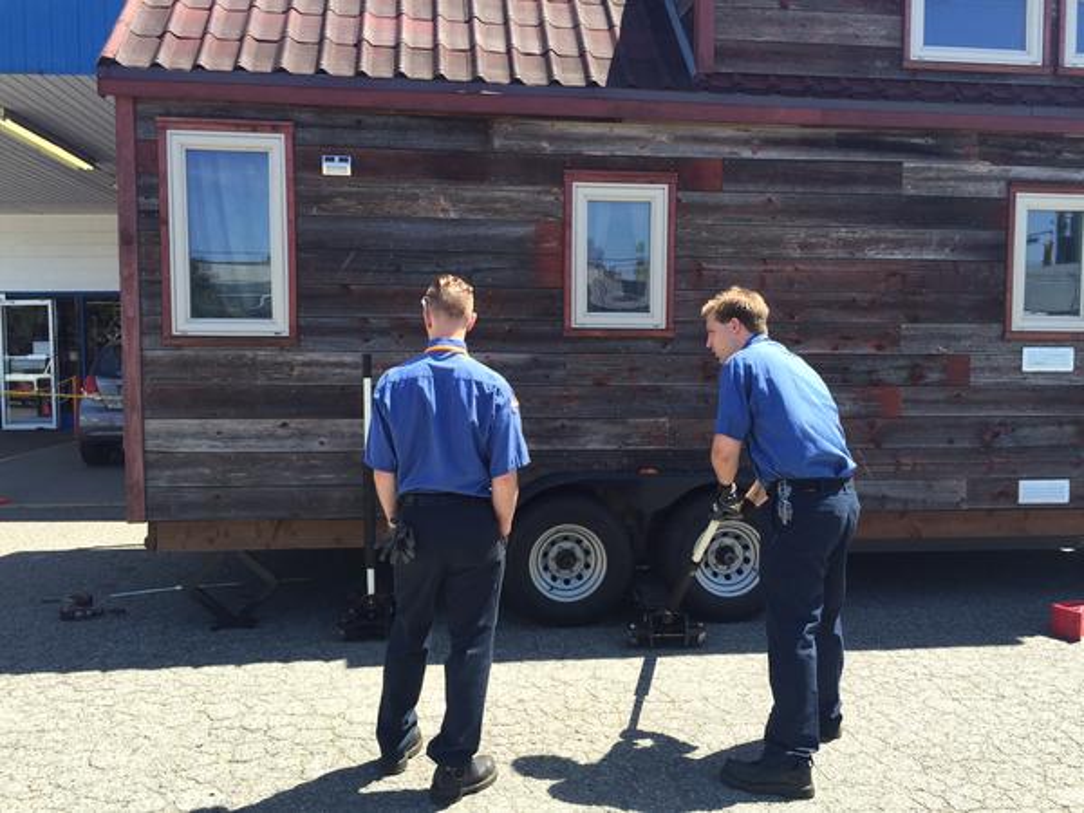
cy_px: 406
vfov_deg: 48.2
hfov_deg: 61.7
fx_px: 908
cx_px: 542
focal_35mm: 29
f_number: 2.2
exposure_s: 1/648
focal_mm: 4.15
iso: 32
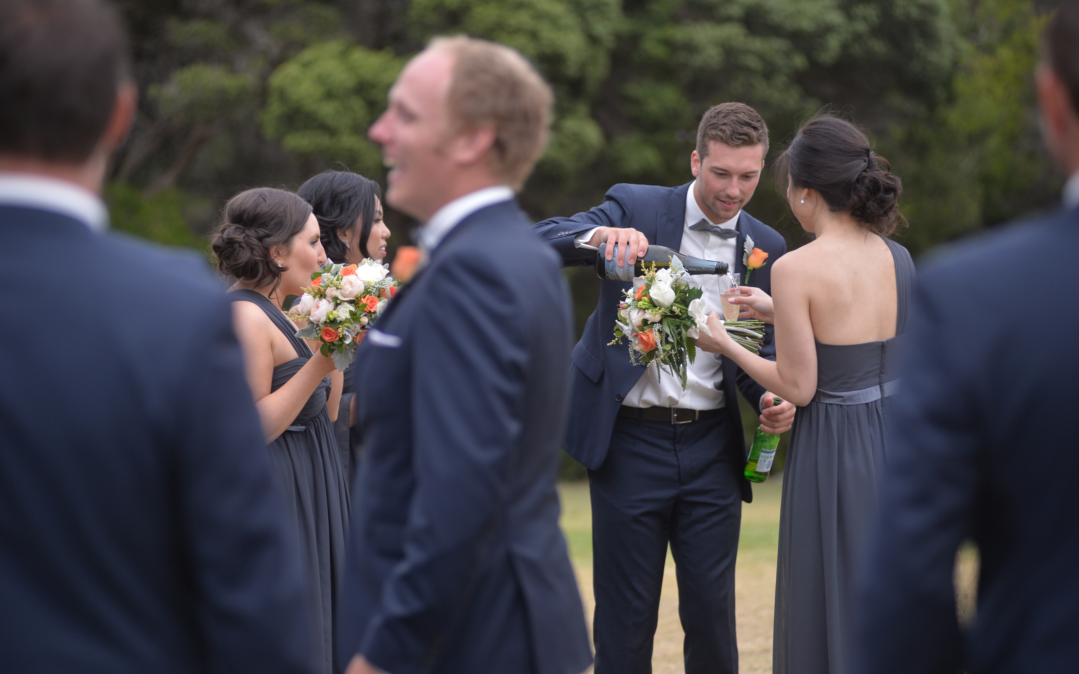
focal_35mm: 138
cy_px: 351
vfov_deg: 9.5
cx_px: 541
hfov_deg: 15.1
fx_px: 4058
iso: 400
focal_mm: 135
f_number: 3.2
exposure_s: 1/1000
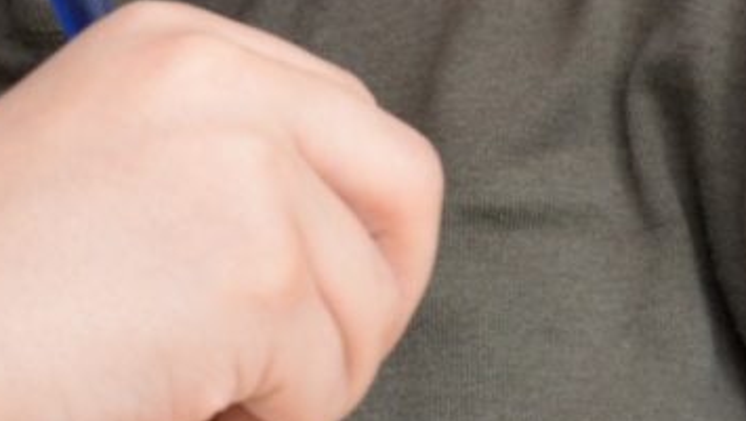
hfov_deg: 8.3
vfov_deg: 4.7
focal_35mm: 257
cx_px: -97
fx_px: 5086
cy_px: 24
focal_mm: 34
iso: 500
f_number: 6.3
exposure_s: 1/60
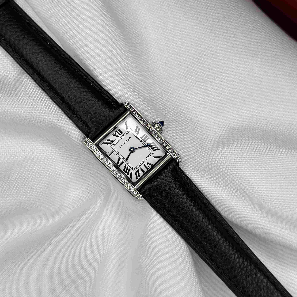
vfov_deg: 30.0
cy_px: 134
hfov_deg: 30.0
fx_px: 553
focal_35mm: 57
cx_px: 150
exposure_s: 1/1133
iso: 80
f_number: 1.78
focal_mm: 6.86
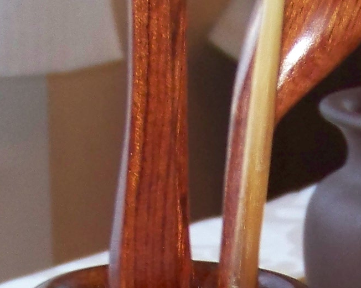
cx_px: 305
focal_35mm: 176
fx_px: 1880
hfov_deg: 10.9
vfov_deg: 8.4
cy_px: 526
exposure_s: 1/30
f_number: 2.8
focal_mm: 5.85
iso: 200
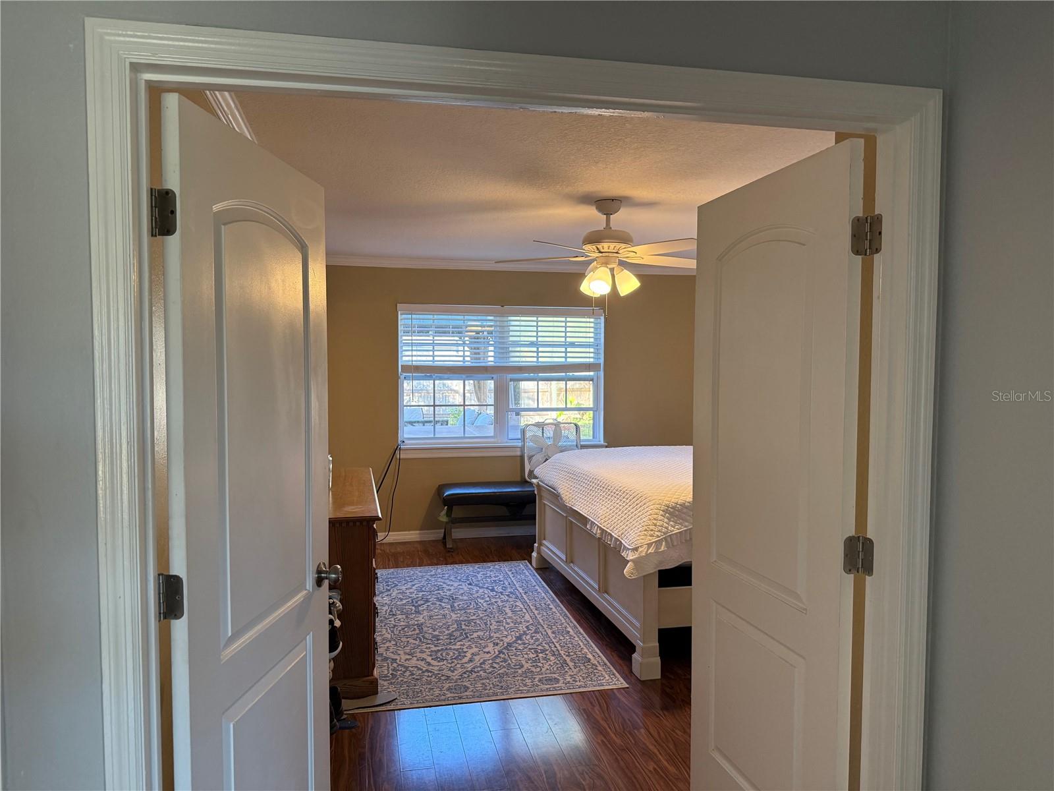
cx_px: 527
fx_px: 731
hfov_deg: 71.6
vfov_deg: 56.8
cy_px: 396
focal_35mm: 24
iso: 250
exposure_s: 1/120
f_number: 1.78
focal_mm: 6.76
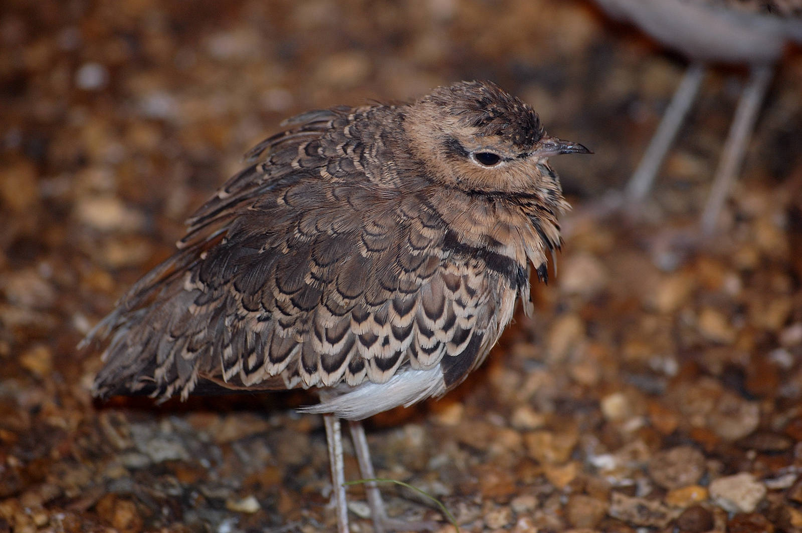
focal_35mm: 218
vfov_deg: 6.3
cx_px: 401
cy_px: 266
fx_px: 4841
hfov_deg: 9.5
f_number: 5.3
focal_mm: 145
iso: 400
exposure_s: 1/60
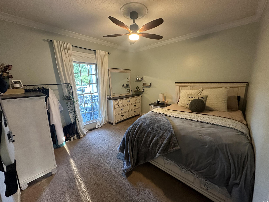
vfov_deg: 85.7
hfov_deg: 102.1
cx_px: 134
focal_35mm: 14
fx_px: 109
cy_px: 101
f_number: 2.2
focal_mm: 2.22
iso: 640
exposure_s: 1/60
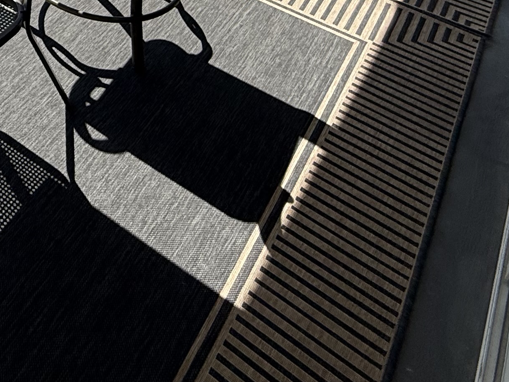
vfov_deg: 25.5
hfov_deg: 34.9
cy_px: -156
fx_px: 676
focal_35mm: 46
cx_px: -64
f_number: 2.2
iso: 50
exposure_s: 1/1312
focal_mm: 2.22
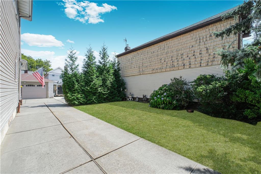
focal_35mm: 15
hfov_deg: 100.4
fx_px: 109
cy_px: 87
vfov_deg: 77.3
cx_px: 130
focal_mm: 10
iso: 100
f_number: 10
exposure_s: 1/100
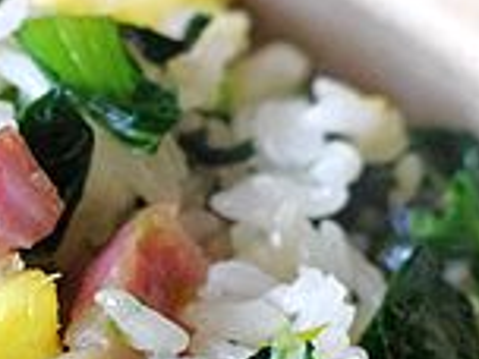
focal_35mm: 294
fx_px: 4068
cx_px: -126
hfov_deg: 6.7
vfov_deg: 5.0
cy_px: 468
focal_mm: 50
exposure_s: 1/200
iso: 1600
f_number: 4.5
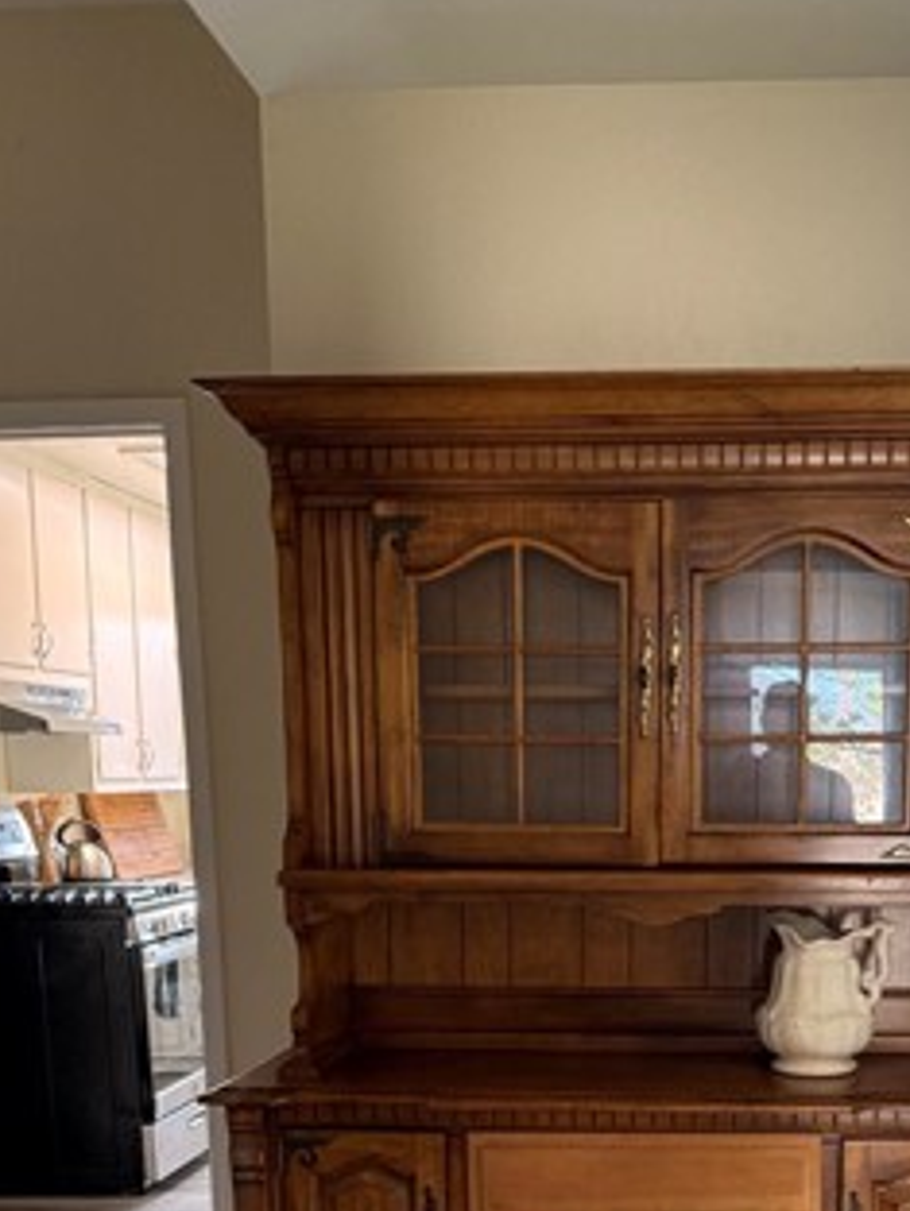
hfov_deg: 29.3
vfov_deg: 36.5
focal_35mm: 49
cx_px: 674
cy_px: 1087
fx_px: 1716
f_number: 1.78
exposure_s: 1/120
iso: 400
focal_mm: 6.76
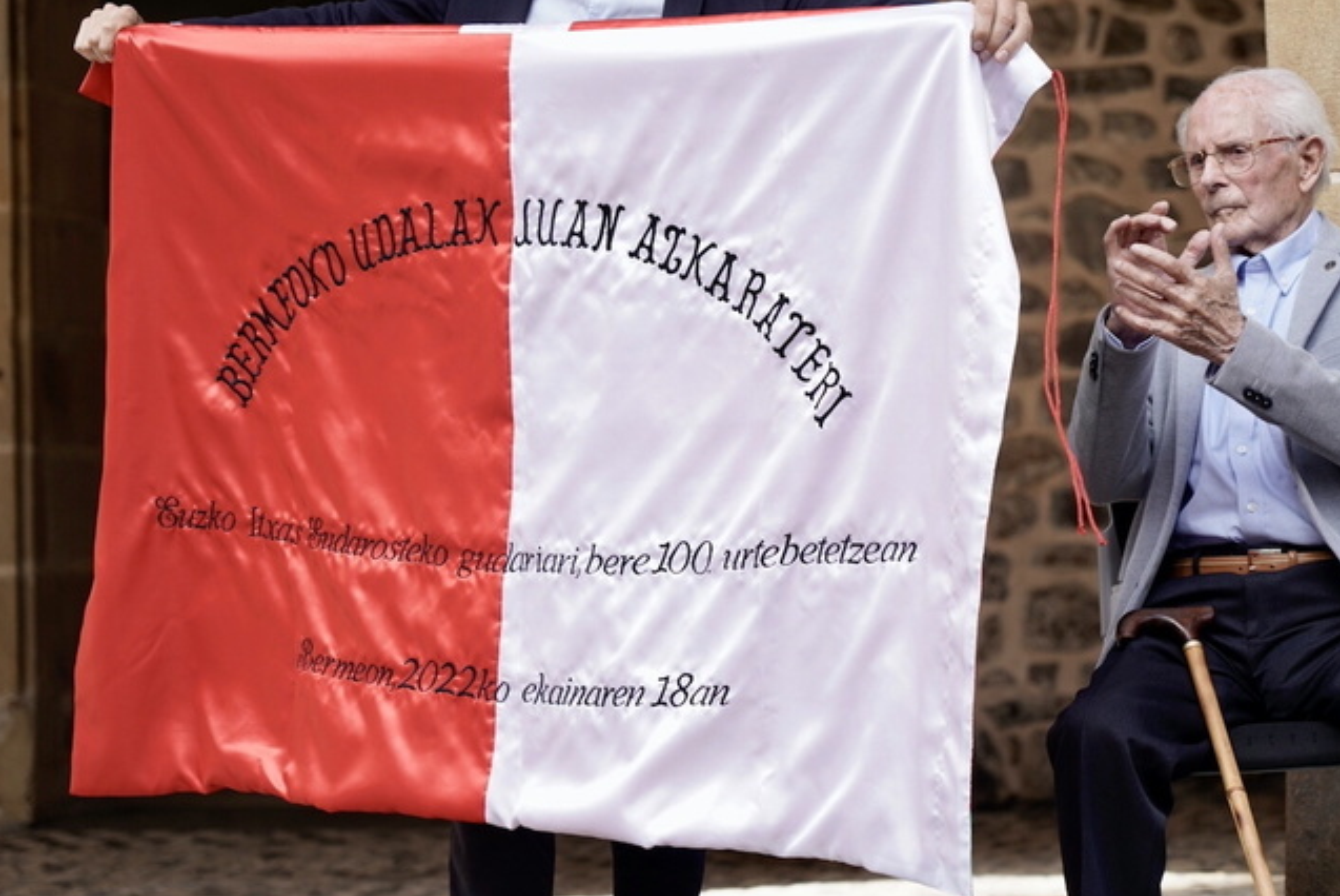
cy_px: 405
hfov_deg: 19.3
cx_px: 734
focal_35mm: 106
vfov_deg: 12.9
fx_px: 3949
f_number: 4
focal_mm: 93
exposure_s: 1/400
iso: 200
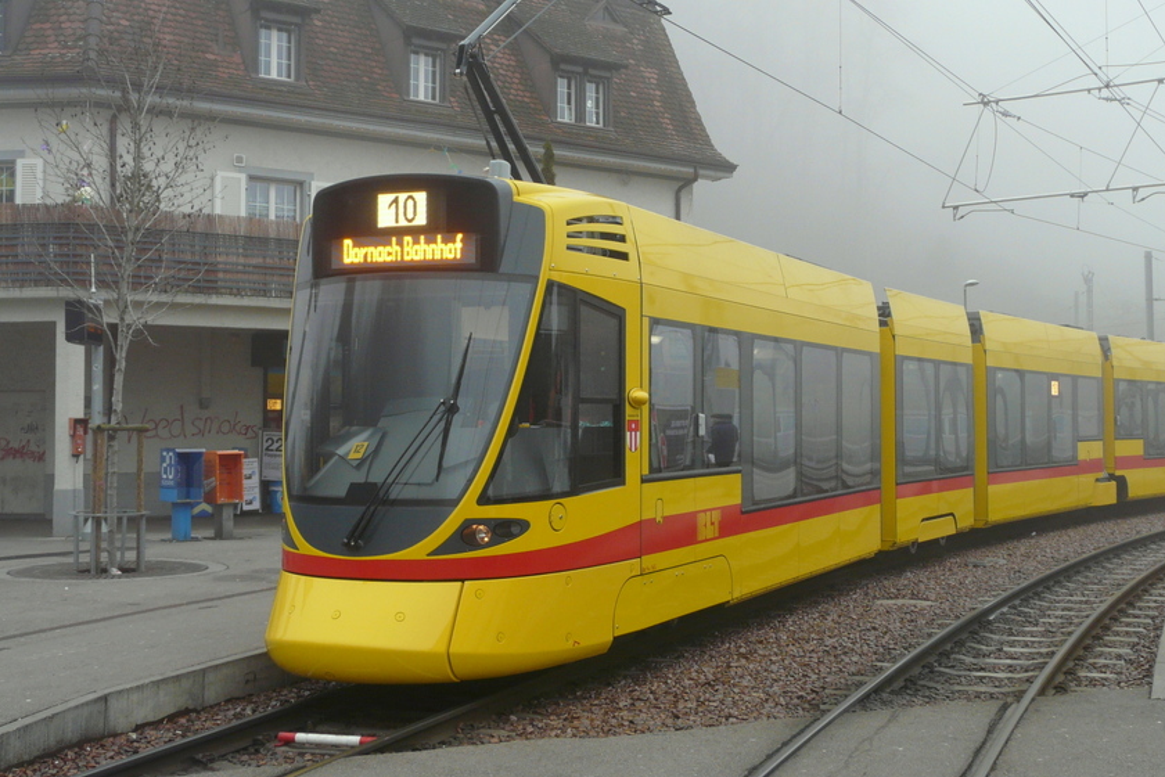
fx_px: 1521
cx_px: 648
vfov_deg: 28.6
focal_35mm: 47
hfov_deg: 41.8
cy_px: 353
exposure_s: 1/100
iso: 100
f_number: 2.8
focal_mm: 6.3
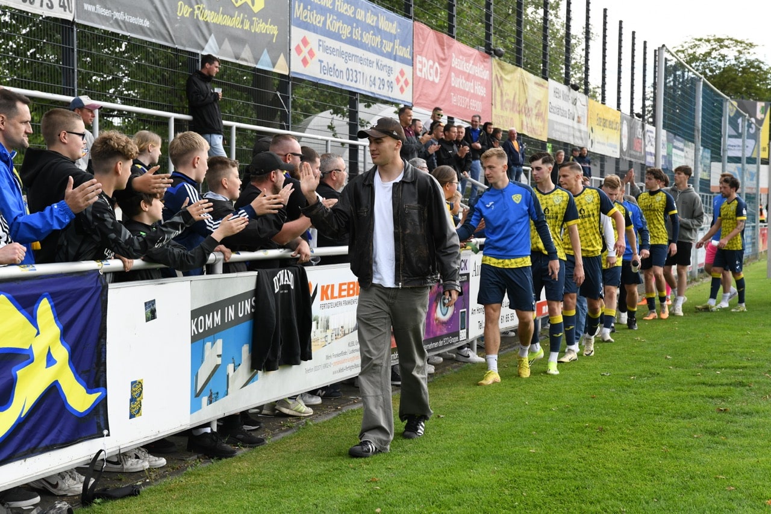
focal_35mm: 60
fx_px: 1285
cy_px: 257
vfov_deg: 22.6
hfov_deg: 33.4
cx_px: 386
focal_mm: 60
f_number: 6.3
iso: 2000
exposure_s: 1/1600
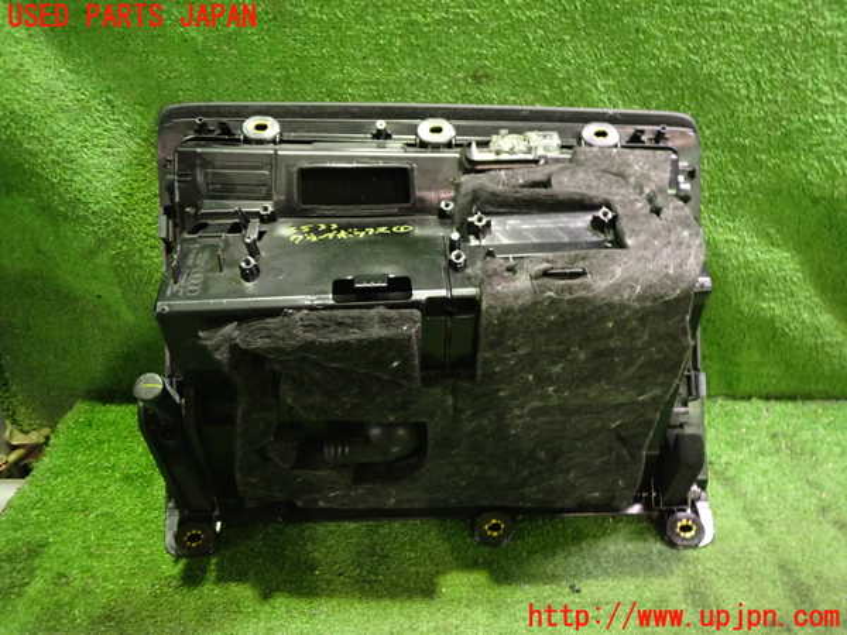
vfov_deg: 46.8
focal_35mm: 30
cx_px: 424
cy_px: 318
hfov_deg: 60.0
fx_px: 734
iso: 800
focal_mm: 5.4
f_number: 2.3
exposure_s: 1/13
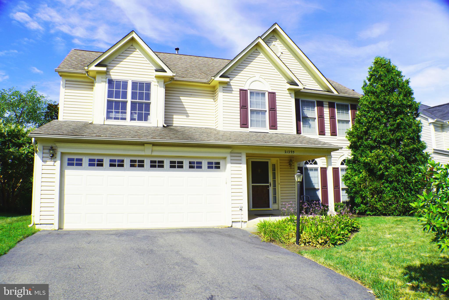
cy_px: 150
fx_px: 449
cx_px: 224
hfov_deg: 53.1
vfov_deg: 36.9
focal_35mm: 36
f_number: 10
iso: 100
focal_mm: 24
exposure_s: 1/200
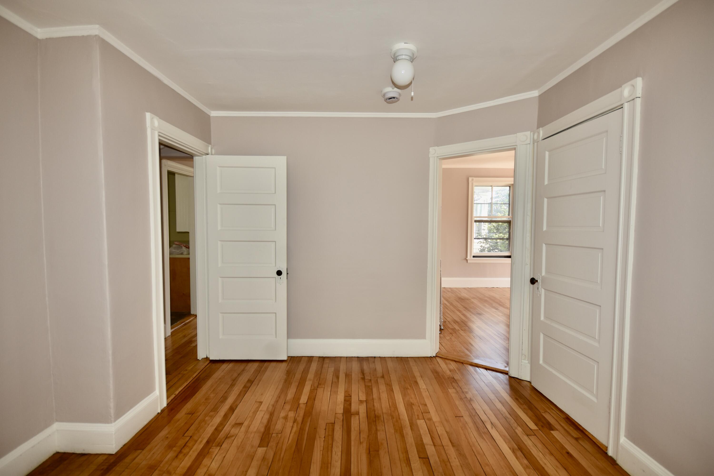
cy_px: 238
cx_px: 357
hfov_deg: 100.4
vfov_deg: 77.3
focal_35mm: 15
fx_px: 297
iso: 100
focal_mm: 10
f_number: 4
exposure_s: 1/60
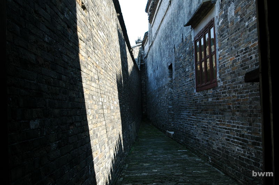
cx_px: 140
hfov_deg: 46.5
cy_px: 92
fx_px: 325
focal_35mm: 42
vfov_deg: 31.8
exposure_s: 1/80
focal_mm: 28
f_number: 8
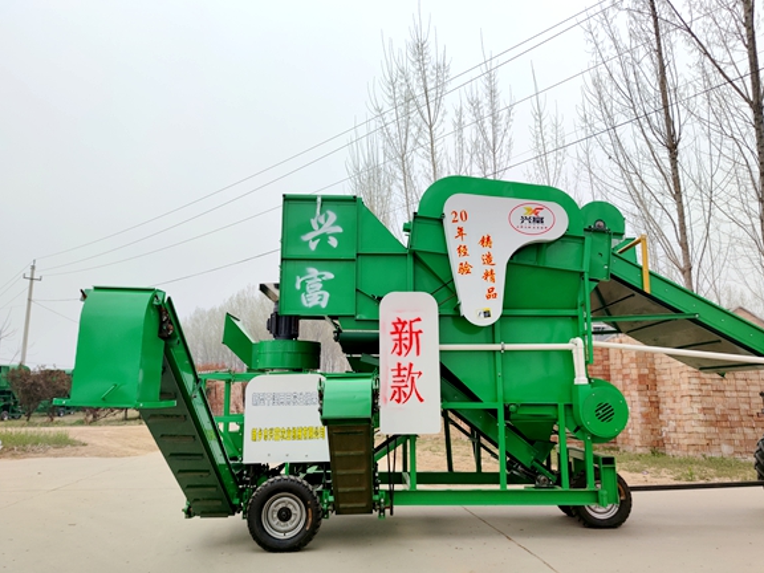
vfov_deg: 54.9
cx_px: 391
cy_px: 290
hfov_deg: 69.4
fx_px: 552
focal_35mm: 25
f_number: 1.69
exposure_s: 1/1740
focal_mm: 6.72
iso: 50
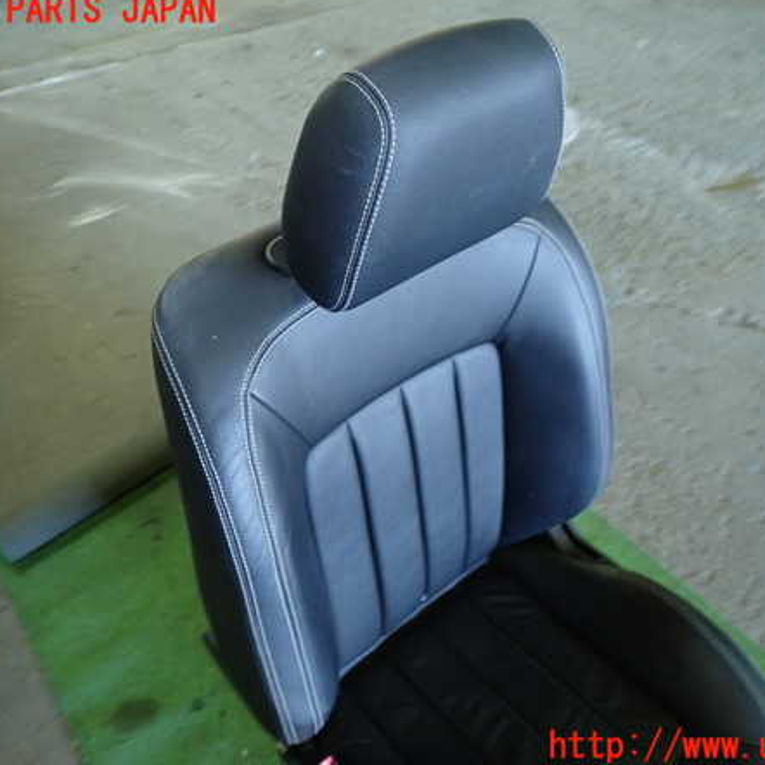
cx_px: 421
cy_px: 379
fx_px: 750
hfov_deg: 53.9
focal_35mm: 30
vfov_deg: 54.0
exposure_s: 1/30
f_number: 2
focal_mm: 4.5
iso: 320
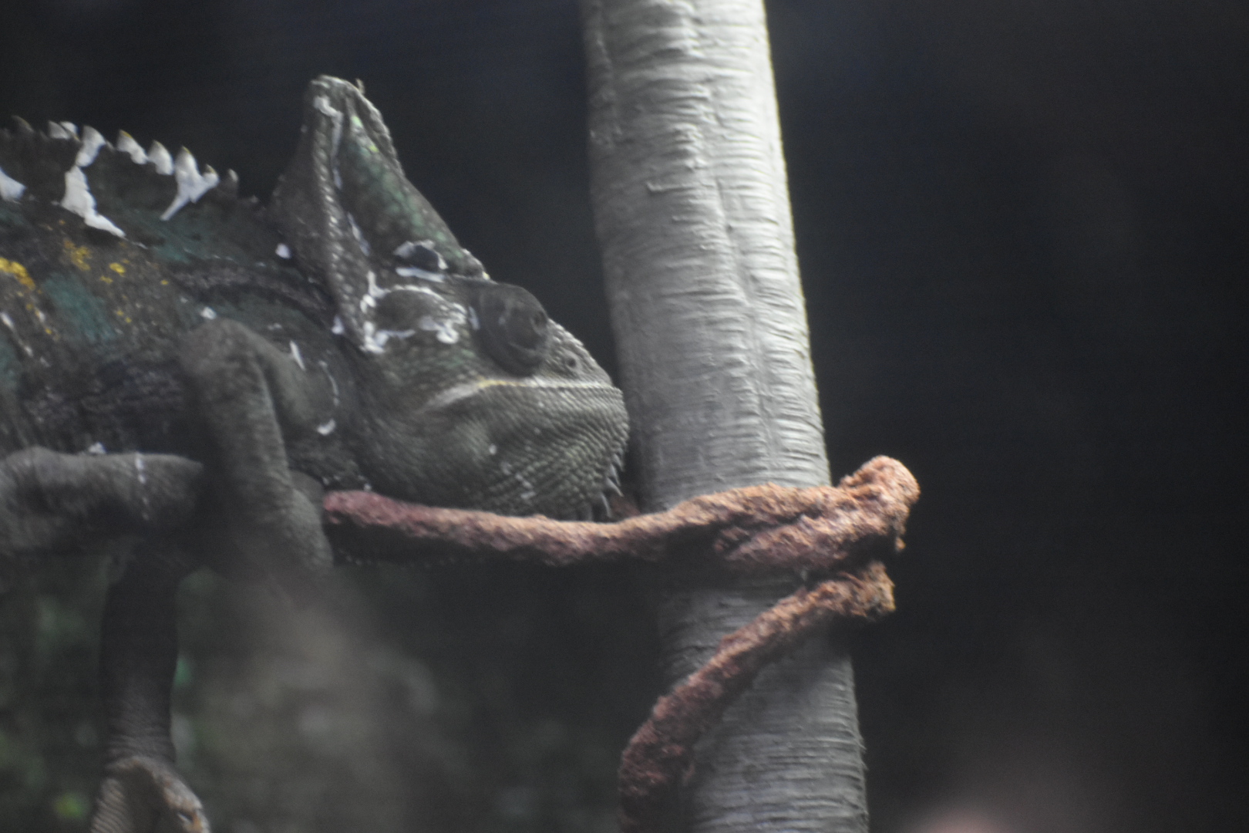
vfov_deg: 10.2
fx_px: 4683
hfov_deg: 15.2
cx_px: 624
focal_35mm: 135
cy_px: 416
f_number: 4.8
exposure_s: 1/40
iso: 3200
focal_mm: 90
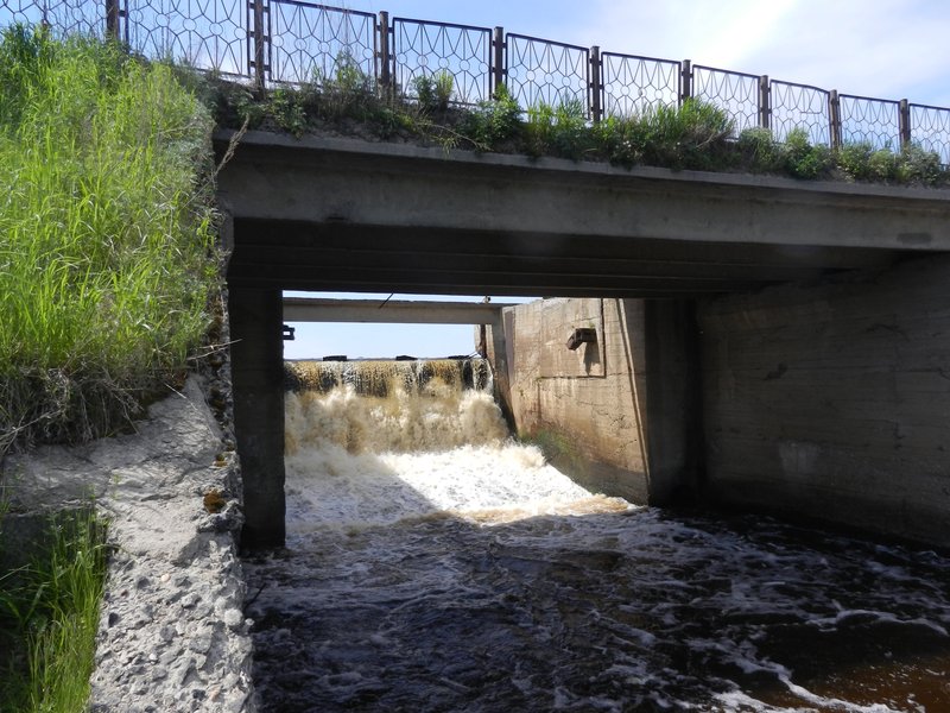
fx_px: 686
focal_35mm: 25
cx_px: 475
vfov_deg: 54.9
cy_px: 356
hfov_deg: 69.4
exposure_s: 1/1250
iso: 160
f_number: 3.5
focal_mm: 4.5
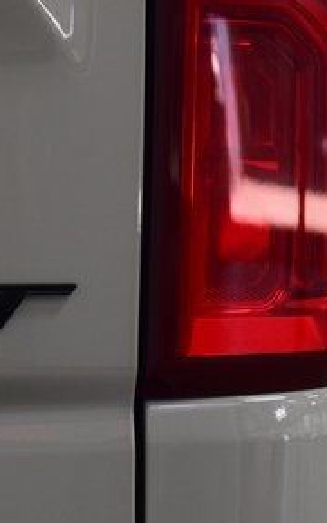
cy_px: 327
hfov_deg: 5.5
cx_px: -56
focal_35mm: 237
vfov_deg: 8.8
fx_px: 3374
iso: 1600
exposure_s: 1/125
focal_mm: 70
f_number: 5
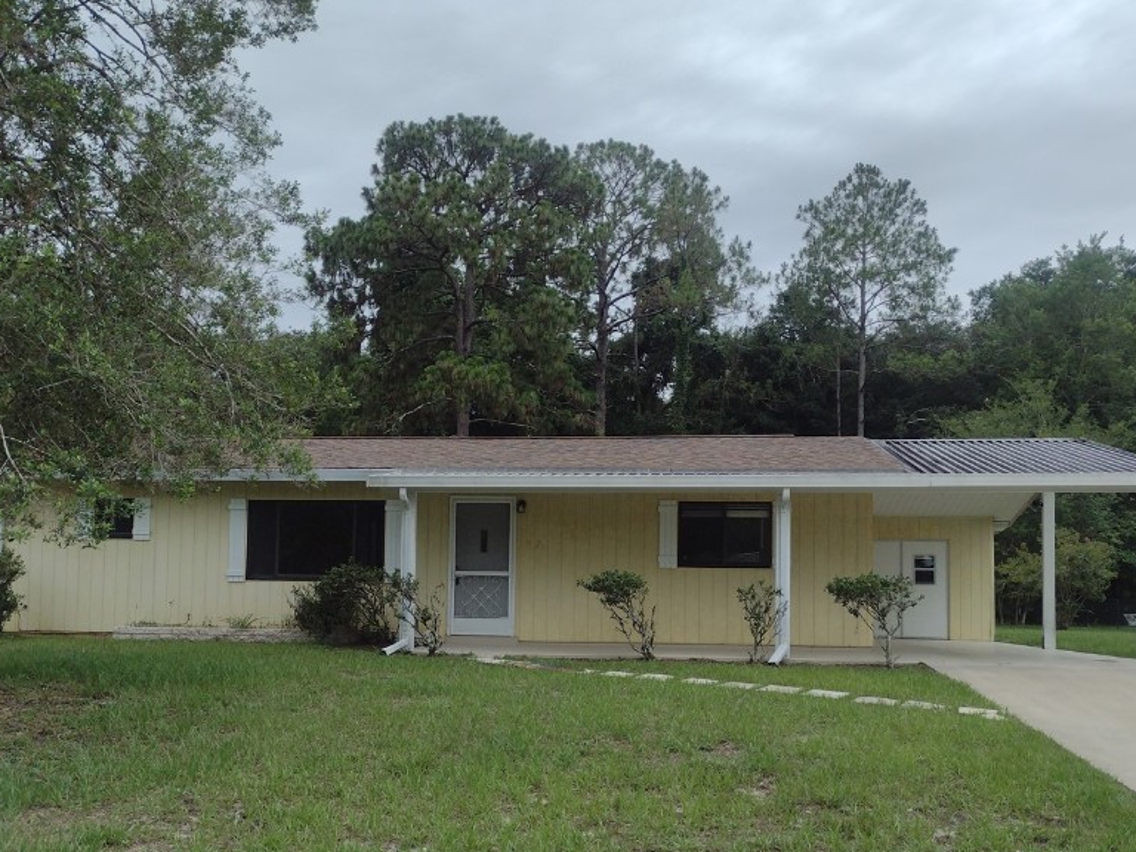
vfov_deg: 39.4
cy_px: 538
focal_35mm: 36
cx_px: 549
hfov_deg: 51.3
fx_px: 1181
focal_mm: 4.71
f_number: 1.7
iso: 100
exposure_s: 1/1722
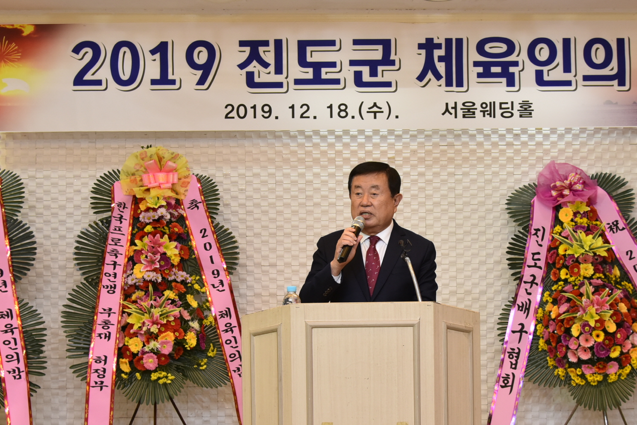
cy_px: 267
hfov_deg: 39.5
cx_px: 369
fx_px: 885
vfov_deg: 26.9
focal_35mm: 50
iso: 800
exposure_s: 1/125
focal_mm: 31
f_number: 4.5
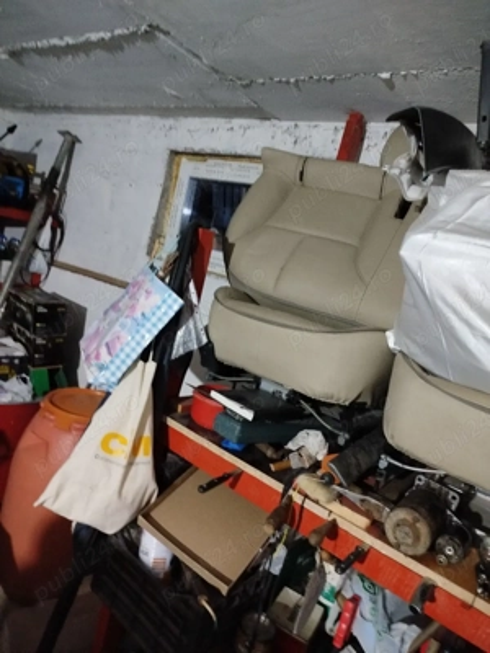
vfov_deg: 71.6
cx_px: 245
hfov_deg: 56.8
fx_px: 453
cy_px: 326
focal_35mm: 24
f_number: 1.7
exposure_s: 1/10
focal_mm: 5.31
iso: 1000
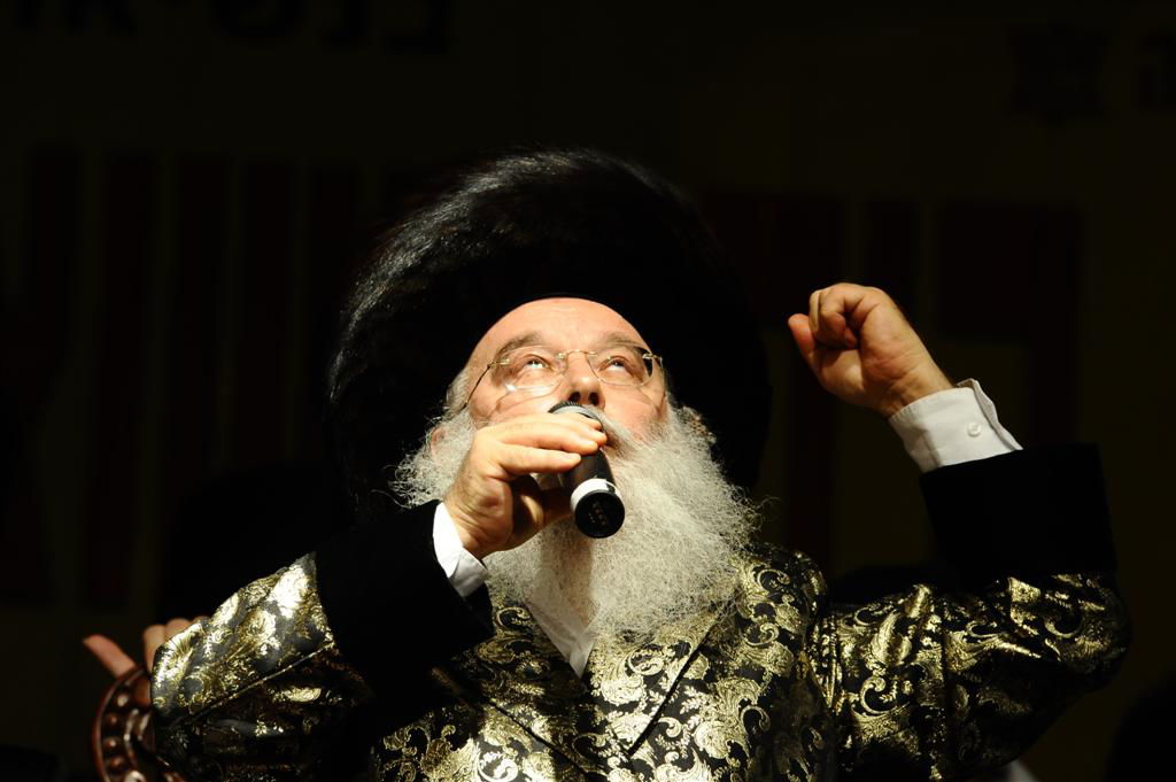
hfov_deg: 10.3
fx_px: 6528
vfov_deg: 6.9
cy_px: 391
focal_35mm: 200
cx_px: 588
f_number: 7.1
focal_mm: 200
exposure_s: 1/160
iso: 2000
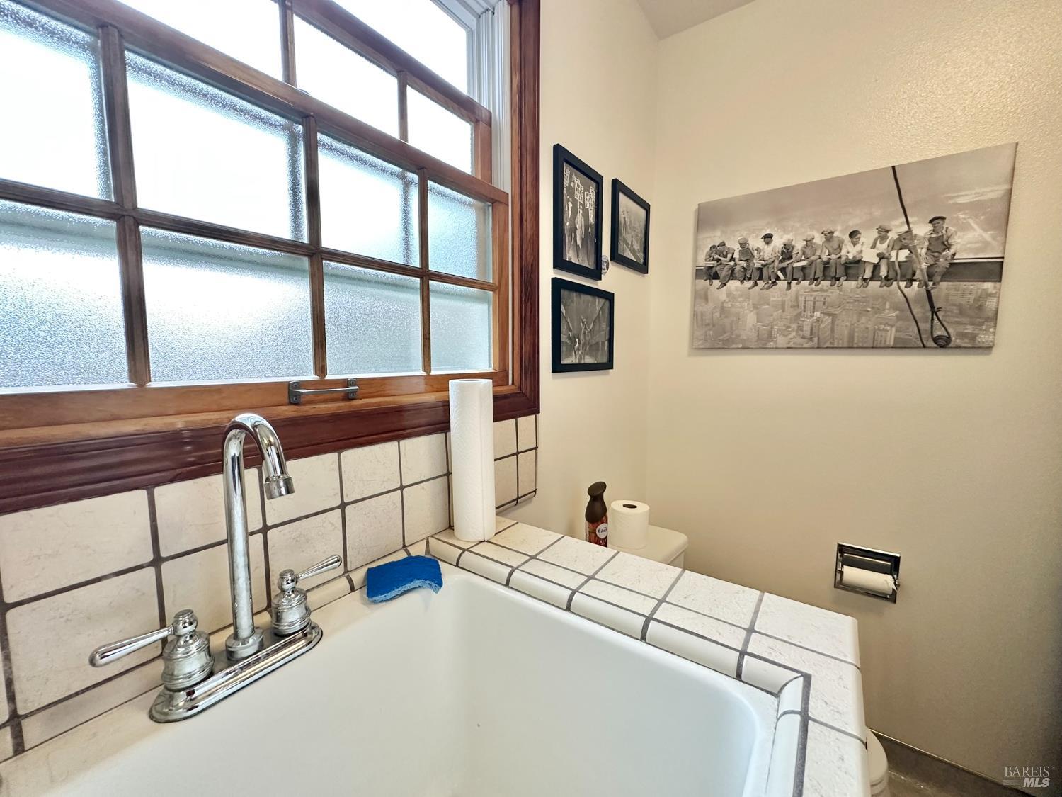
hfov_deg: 102.1
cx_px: 531
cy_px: 398
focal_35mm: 14
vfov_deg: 85.7
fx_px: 430
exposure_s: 1/60
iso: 250
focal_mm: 2.22
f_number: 2.2
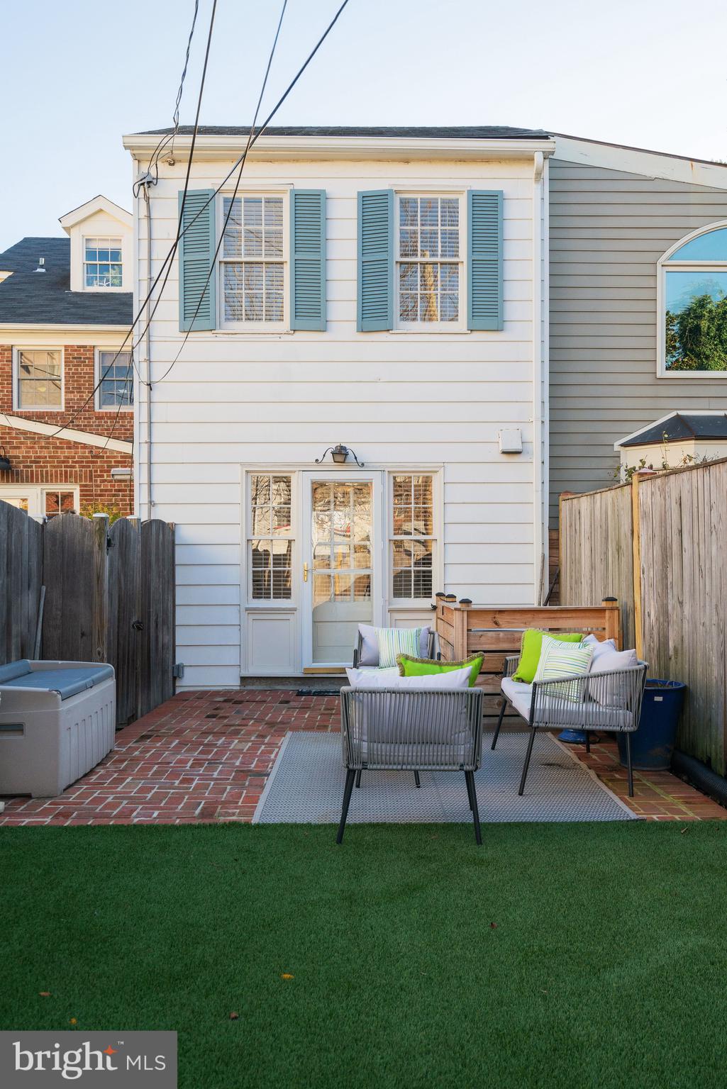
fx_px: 938
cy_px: 544
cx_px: 364
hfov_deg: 42.4
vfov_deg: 60.3
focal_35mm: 31
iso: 1250
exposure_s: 1/500
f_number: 8
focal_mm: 31
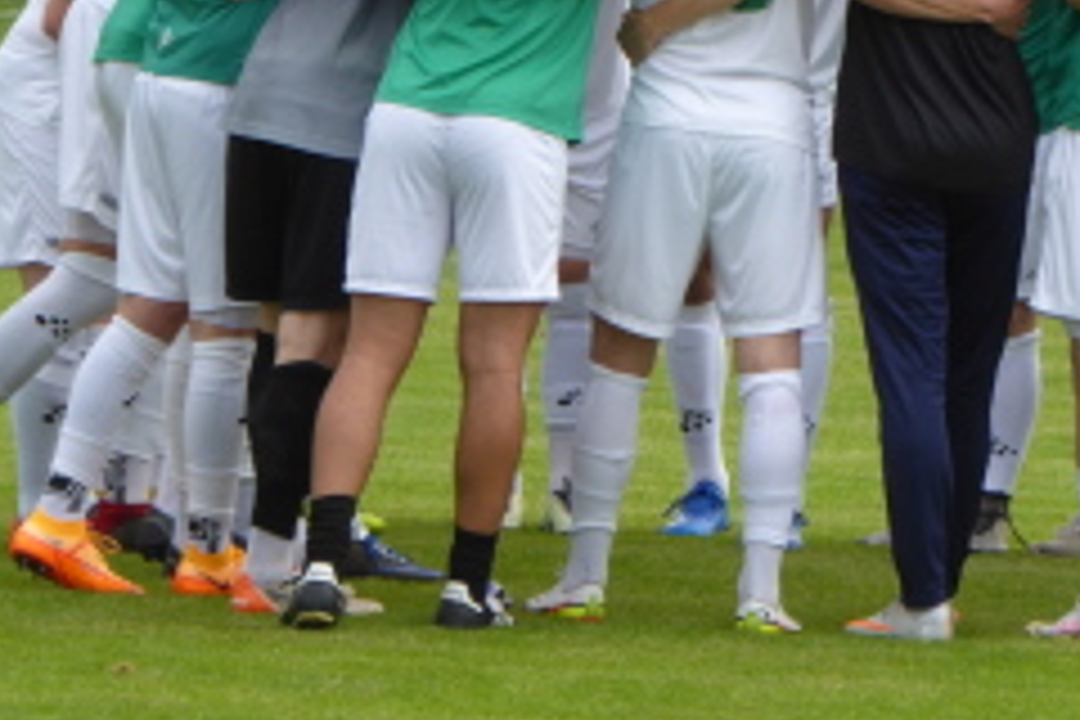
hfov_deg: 2.6
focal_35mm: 780
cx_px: 904
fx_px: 23398
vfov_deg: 1.8
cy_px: 126
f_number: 6
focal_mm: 71.7
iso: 125
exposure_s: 1/100
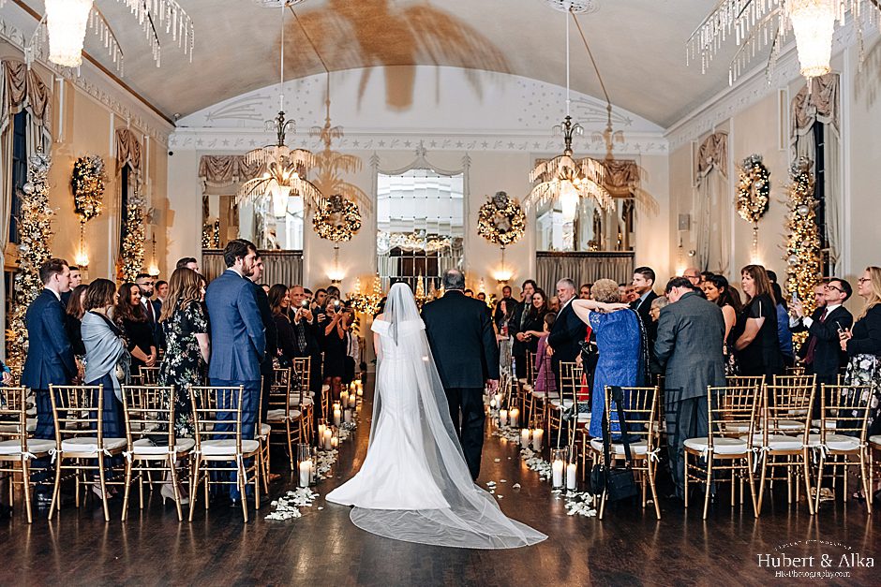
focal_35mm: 35
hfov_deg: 54.4
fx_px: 857
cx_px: 440
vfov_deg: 37.9
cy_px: 294
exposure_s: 1/125
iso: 500
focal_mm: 35
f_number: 2.2
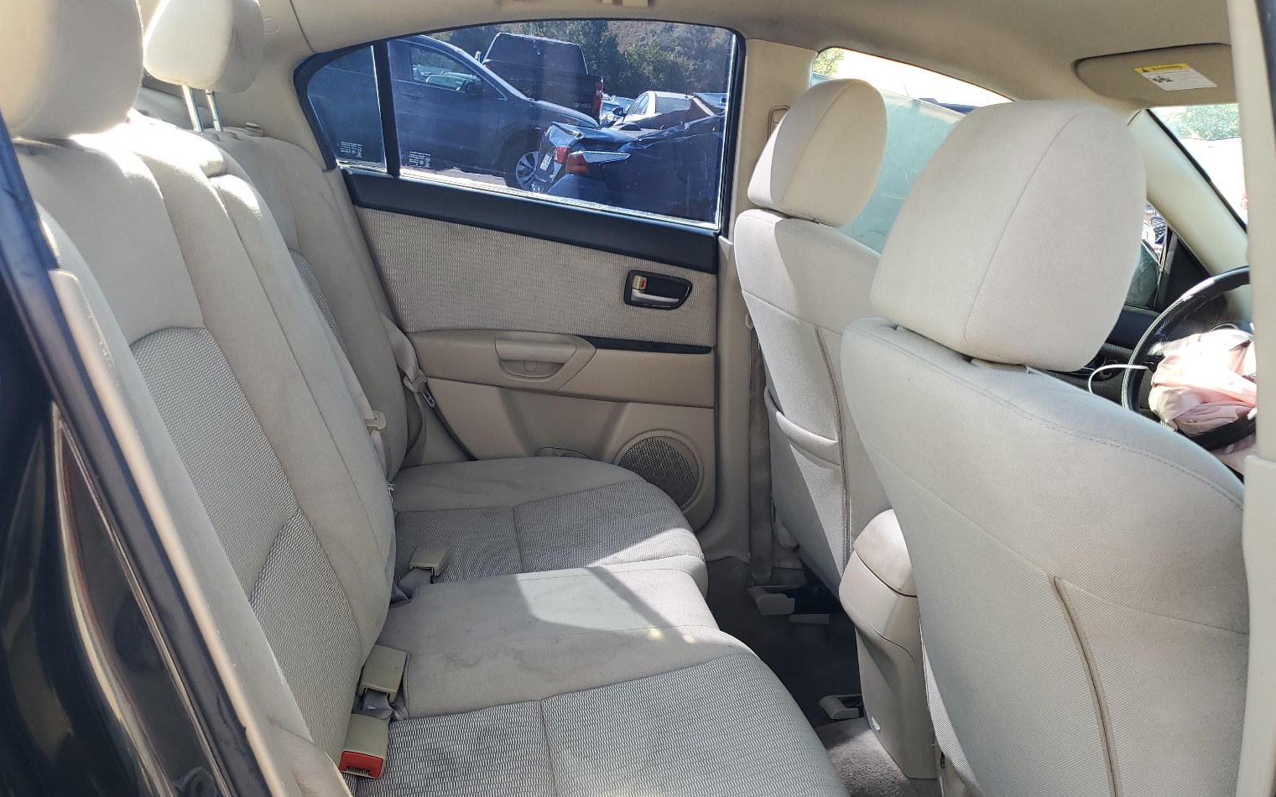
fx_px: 1008
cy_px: 457
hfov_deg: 64.6
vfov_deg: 43.0
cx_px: 611
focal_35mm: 29
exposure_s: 1/167
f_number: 1.5
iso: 50
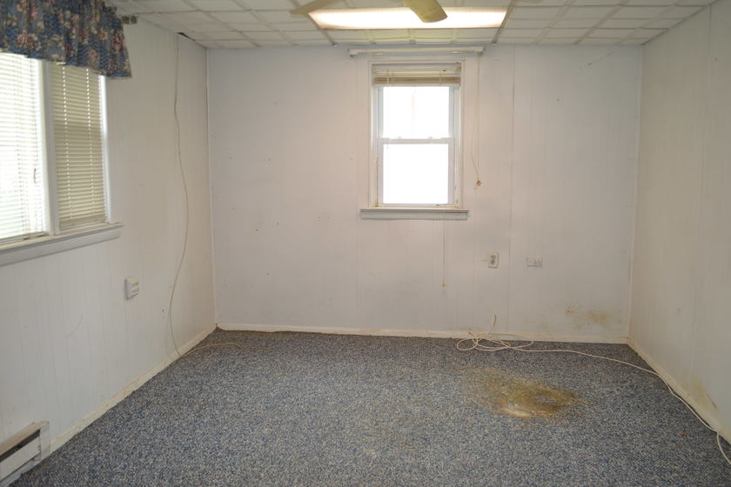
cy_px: 237
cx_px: 372
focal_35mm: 28
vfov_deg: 46.4
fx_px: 569
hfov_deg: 65.5
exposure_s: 1/30
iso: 250
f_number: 3.5
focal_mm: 18
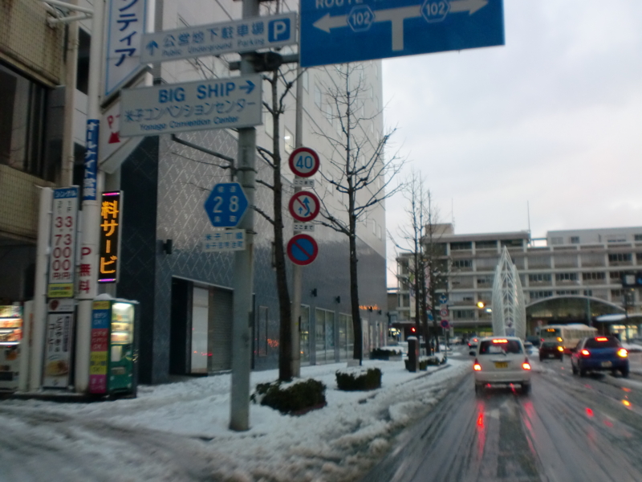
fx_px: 649
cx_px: 321
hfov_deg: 52.6
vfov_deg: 40.7
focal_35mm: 35
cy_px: 241
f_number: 3.1
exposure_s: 1/60
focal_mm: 6.3
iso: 160
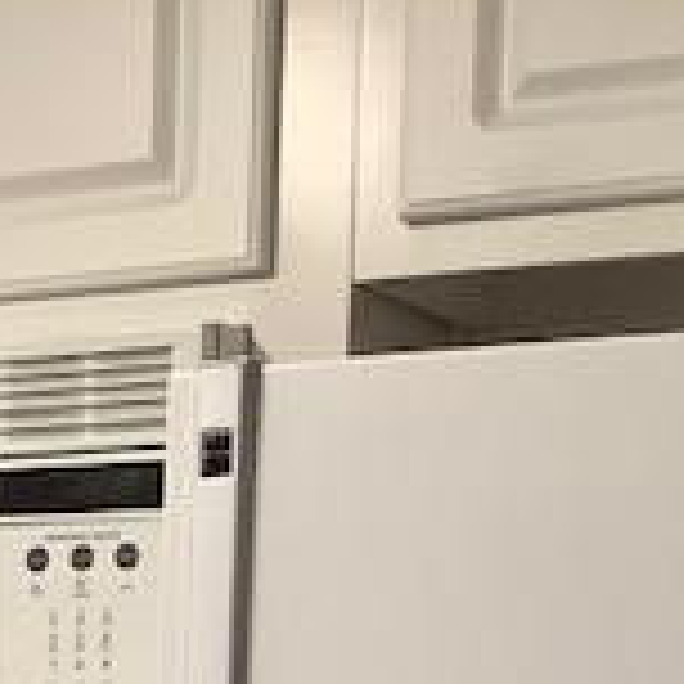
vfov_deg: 14.1
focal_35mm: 115
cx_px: -310
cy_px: 1062
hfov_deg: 14.3
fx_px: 2571
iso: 100
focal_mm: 3.3
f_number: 2.4
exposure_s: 1/60
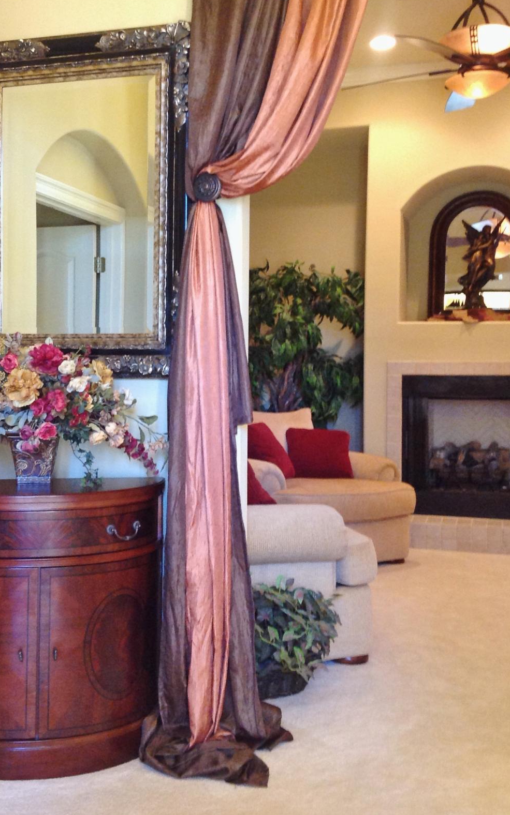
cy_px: 369
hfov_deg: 27.3
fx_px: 1045
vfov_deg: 42.6
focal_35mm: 47
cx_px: 177
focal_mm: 4.28
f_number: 2.4
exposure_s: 1/15
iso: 200
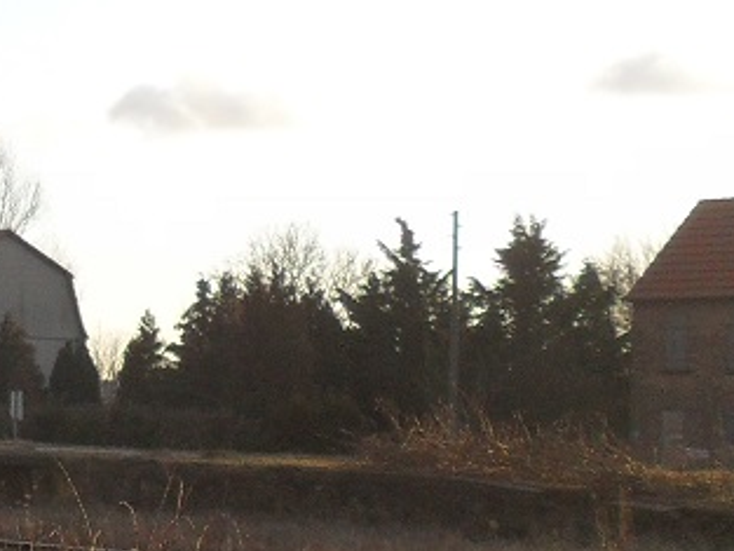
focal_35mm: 134
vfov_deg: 11.0
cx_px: -636
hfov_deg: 13.1
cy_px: 499
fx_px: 2842
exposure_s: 1/350
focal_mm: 6.2
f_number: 2.8
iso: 100
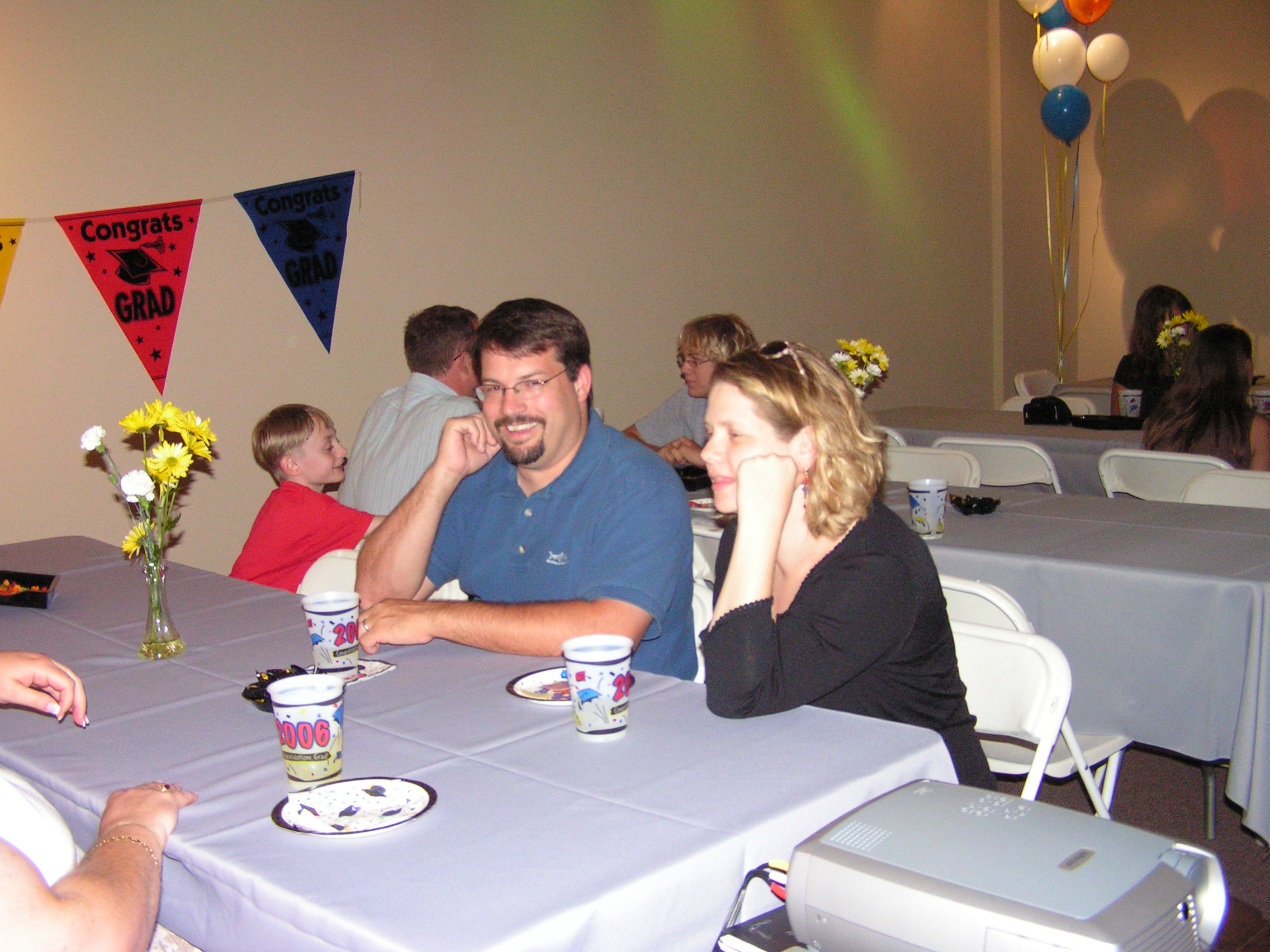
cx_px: 635
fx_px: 1394
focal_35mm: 38
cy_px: 476
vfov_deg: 37.7
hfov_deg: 49.0
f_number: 2.8
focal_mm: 6.3
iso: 200
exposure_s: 1/40
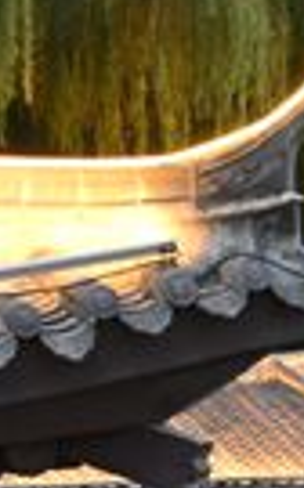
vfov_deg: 9.9
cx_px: 54
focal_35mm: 210
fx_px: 2798
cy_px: 490
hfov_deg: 6.2
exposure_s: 1/50
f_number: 9
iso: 6400
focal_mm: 29
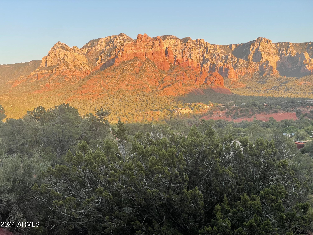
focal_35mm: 52
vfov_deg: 28.0
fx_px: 470
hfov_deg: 36.8
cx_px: 156
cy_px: 118
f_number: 2
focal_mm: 6
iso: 25
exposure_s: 1/199
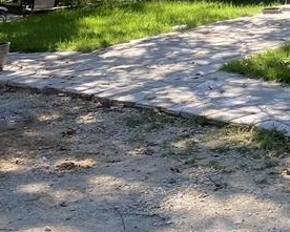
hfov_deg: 17.2
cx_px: 500
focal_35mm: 94
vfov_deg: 15.4
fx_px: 807
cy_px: -94
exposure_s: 1/326
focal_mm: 4.25
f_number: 1.8
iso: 32
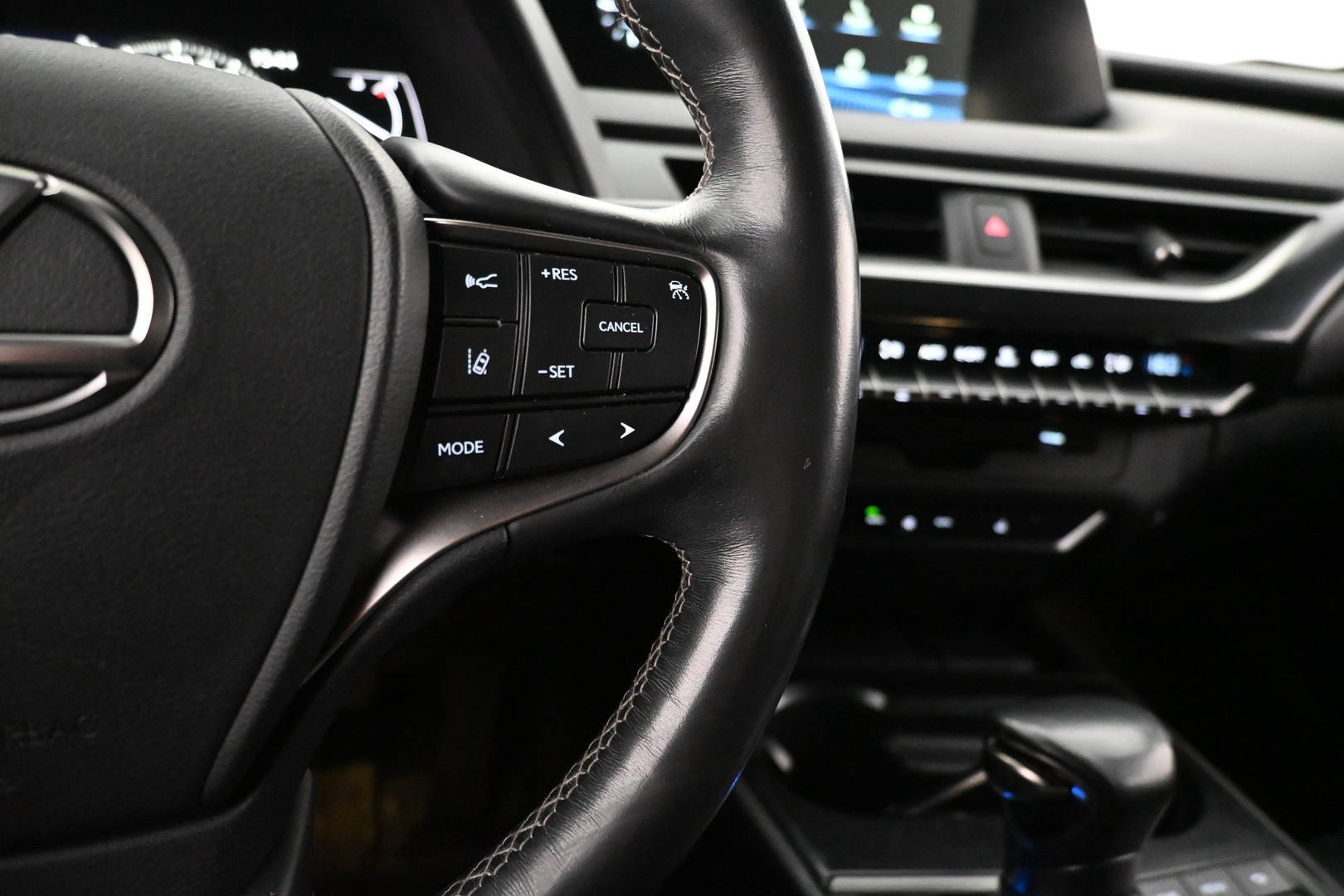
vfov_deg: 53.1
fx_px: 896
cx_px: 672
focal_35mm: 24
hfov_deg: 73.7
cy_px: 448
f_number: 3.5
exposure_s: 1/60
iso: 9000
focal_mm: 16
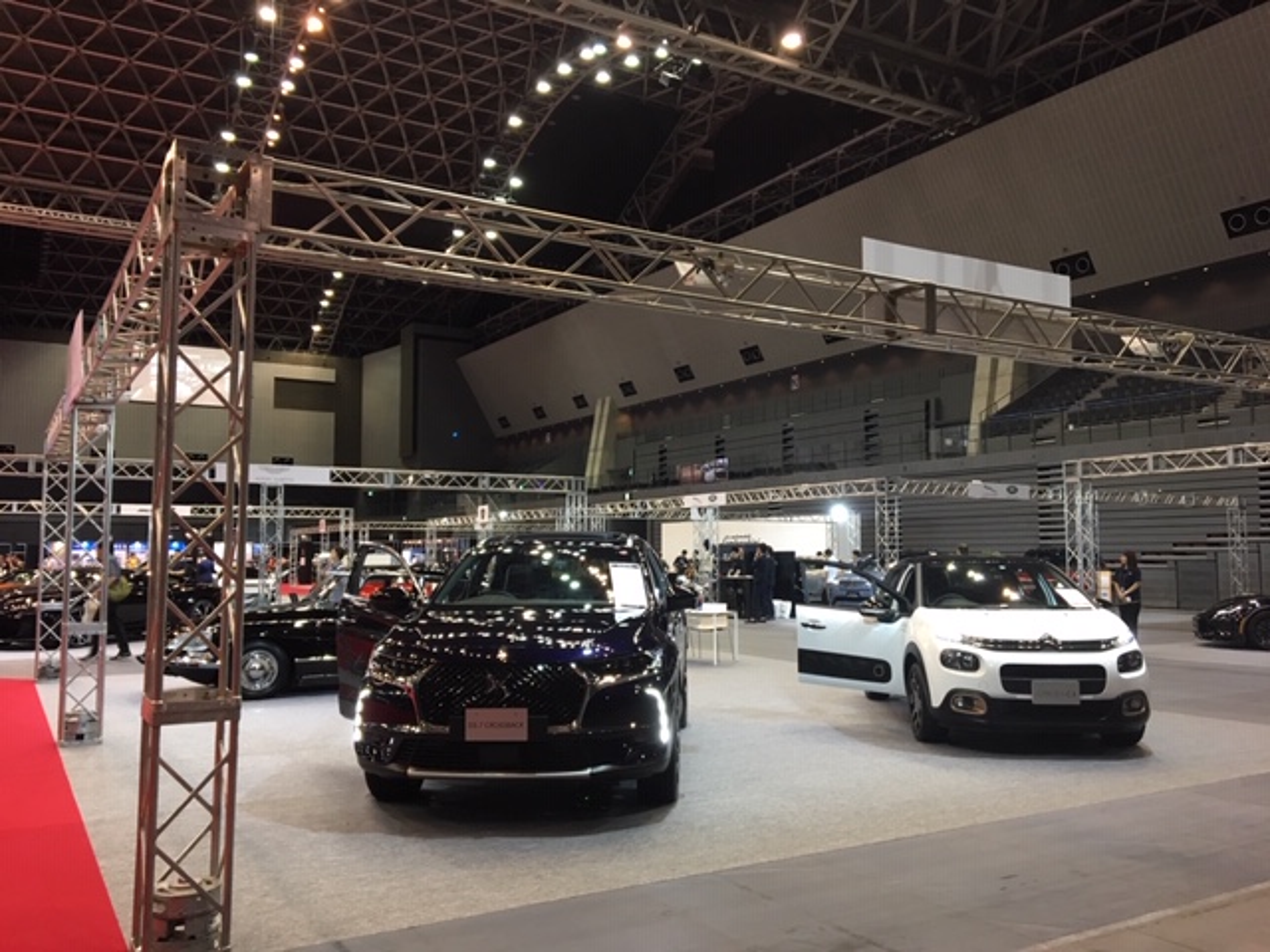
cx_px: 635
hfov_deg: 61.7
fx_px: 1064
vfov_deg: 48.2
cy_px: 476
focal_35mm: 29
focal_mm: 4.15
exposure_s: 1/30
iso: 100
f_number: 2.2
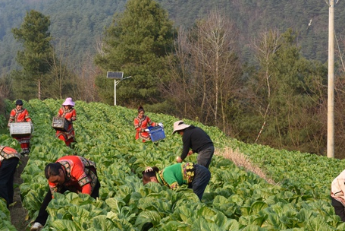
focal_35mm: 116
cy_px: 93
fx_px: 1112
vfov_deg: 11.8
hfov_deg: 17.6
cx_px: 108
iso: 900
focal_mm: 66
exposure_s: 1/100
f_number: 20
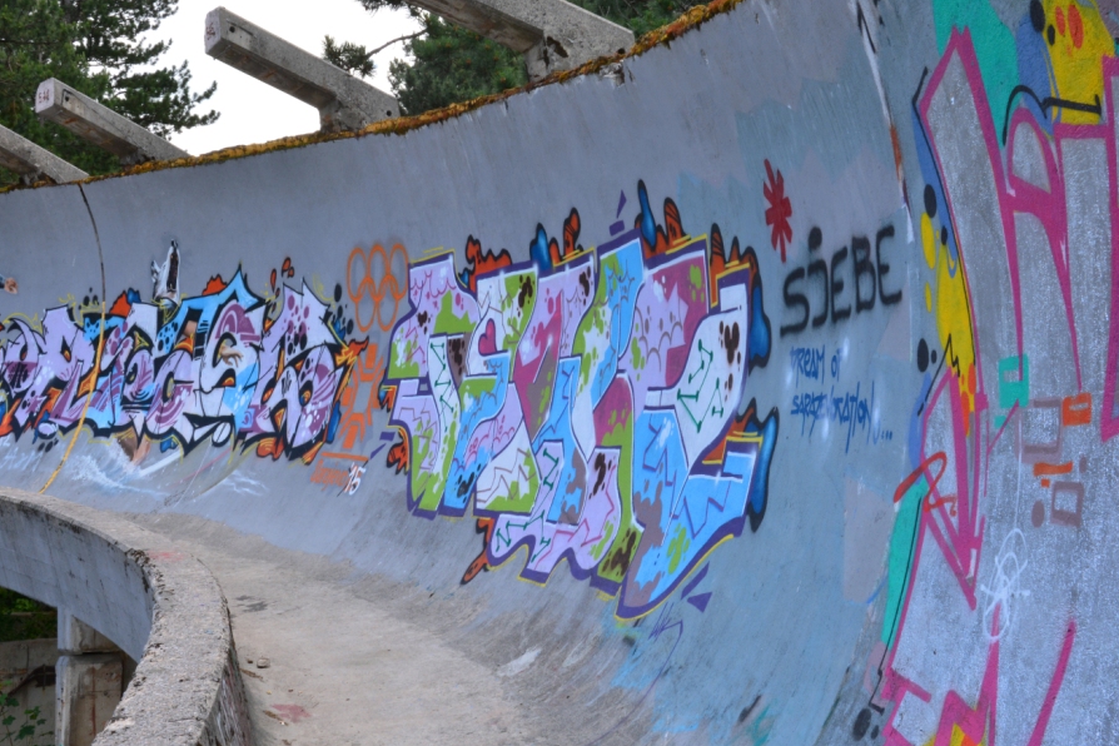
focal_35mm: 55
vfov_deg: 24.6
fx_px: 1709
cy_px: 362
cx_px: 546
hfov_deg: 36.2
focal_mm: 32
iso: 400
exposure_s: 1/40
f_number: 16
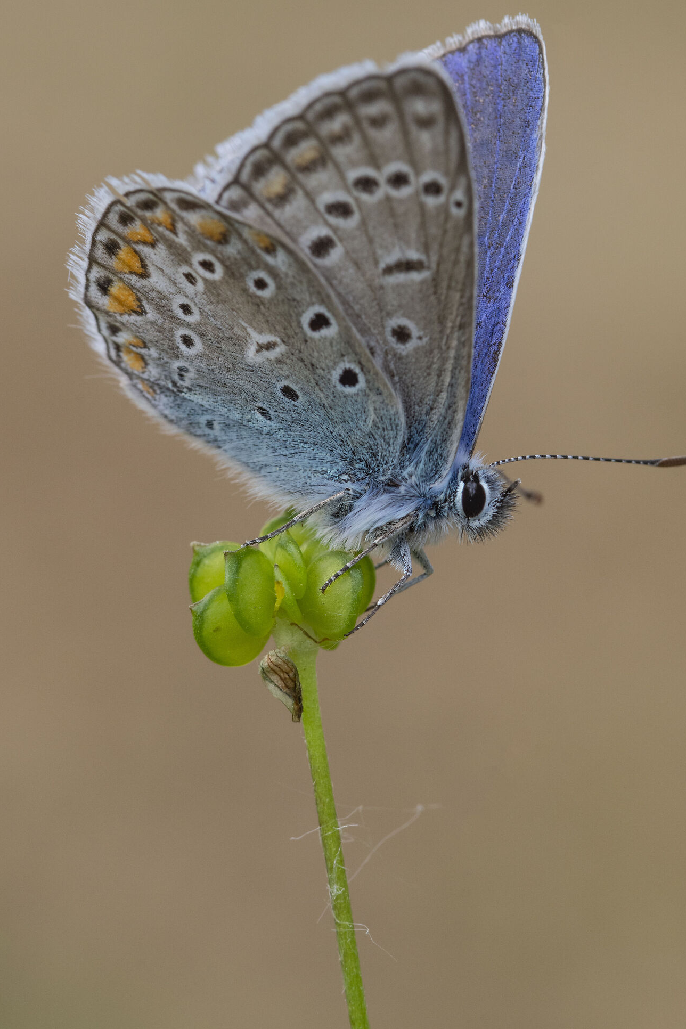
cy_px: 400
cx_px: 378
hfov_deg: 7.0
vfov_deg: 10.5
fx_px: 5591
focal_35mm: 196
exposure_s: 1/160
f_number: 13
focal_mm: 105
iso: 320
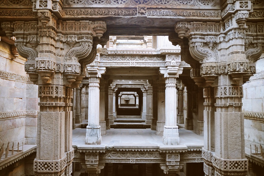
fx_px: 198
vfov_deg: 47.8
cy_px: 88
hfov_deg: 67.4
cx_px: 132
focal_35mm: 27
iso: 1000
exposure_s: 1/25
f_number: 3.5
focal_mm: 18
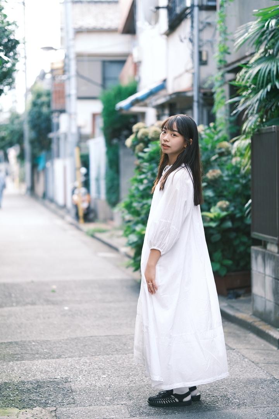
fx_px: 976
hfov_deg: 16.3
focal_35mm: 84
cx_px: 140
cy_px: 210
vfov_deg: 24.2
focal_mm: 56
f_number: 1.4
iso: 160
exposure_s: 1/160
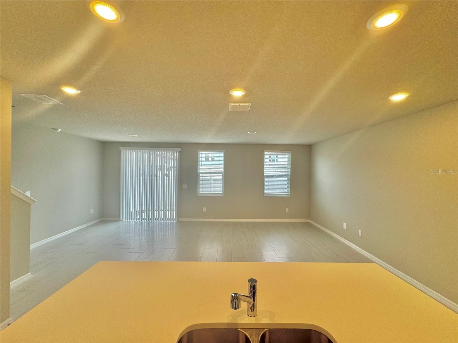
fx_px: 185
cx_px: 229
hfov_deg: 102.1
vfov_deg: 85.7
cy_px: 172
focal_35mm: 14
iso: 80
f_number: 2.2
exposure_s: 1/120
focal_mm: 2.22
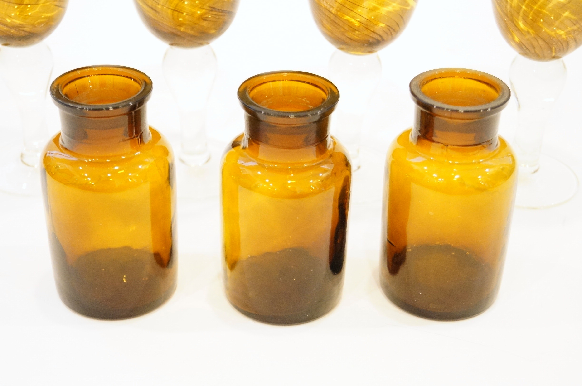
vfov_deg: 22.5
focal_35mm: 60
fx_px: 968
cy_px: 193
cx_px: 291
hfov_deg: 33.4
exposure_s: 1/30
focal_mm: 40
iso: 3200
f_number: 5
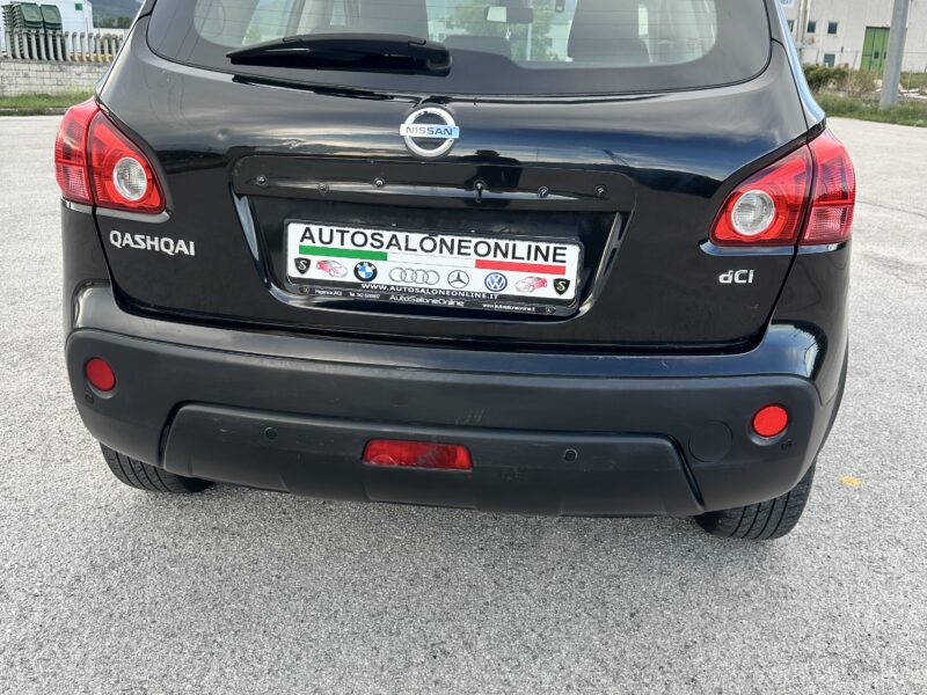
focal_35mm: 24
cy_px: 348
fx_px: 643
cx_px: 464
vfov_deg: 56.8
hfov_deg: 71.6
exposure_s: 1/255
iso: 80
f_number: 1.78
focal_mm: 6.86
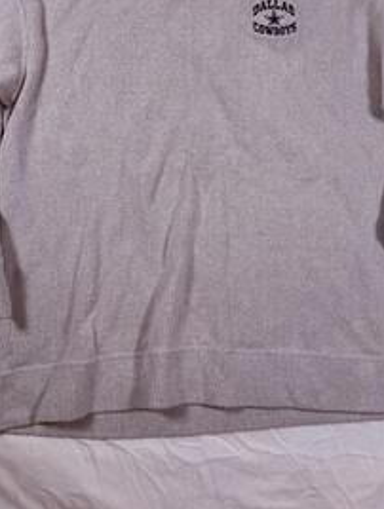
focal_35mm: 34
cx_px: 207
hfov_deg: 41.9
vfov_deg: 52.6
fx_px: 501
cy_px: 161
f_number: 1.78
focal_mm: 6.76
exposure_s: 1/416
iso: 80
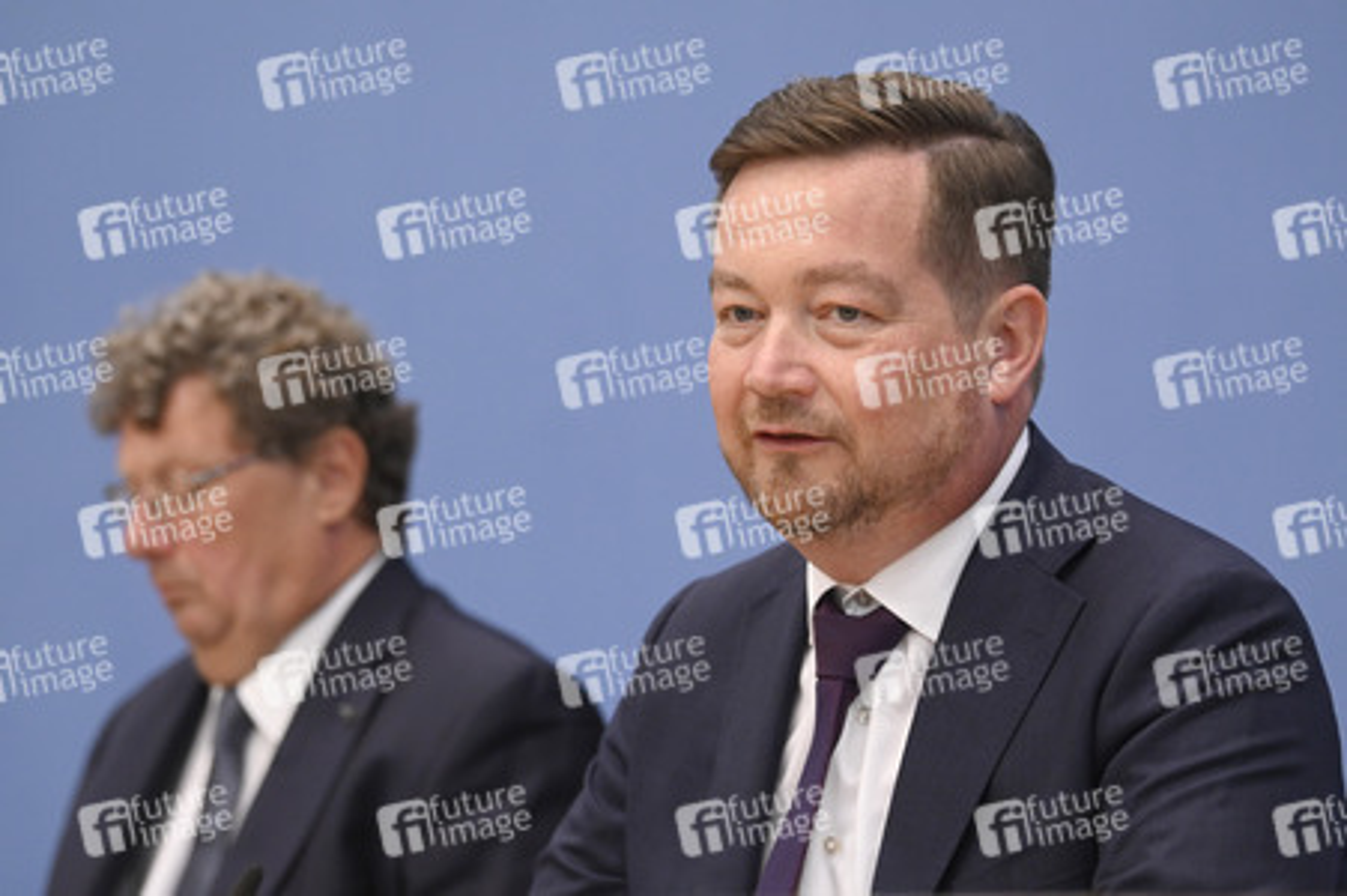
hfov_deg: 14.2
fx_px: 5421
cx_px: 674
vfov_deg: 9.4
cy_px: 448
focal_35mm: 145
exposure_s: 1/1250
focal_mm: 145
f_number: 3.5
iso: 3200
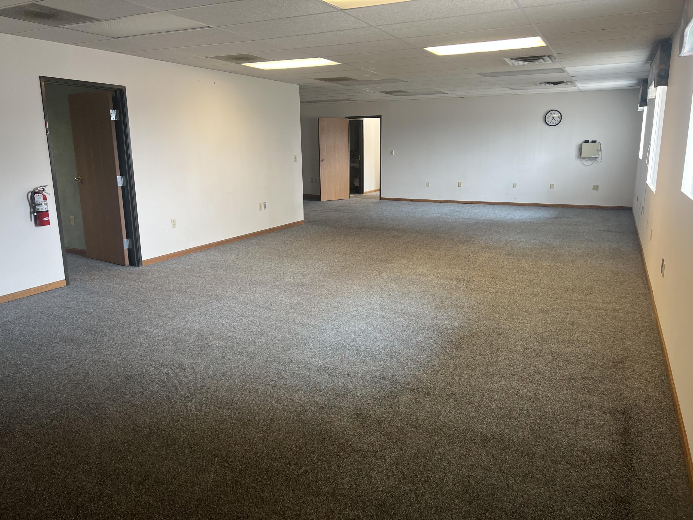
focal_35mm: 26
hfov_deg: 67.3
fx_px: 521
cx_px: 346
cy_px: 260
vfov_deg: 53.1
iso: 80
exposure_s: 1/60
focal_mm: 5.7
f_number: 1.5
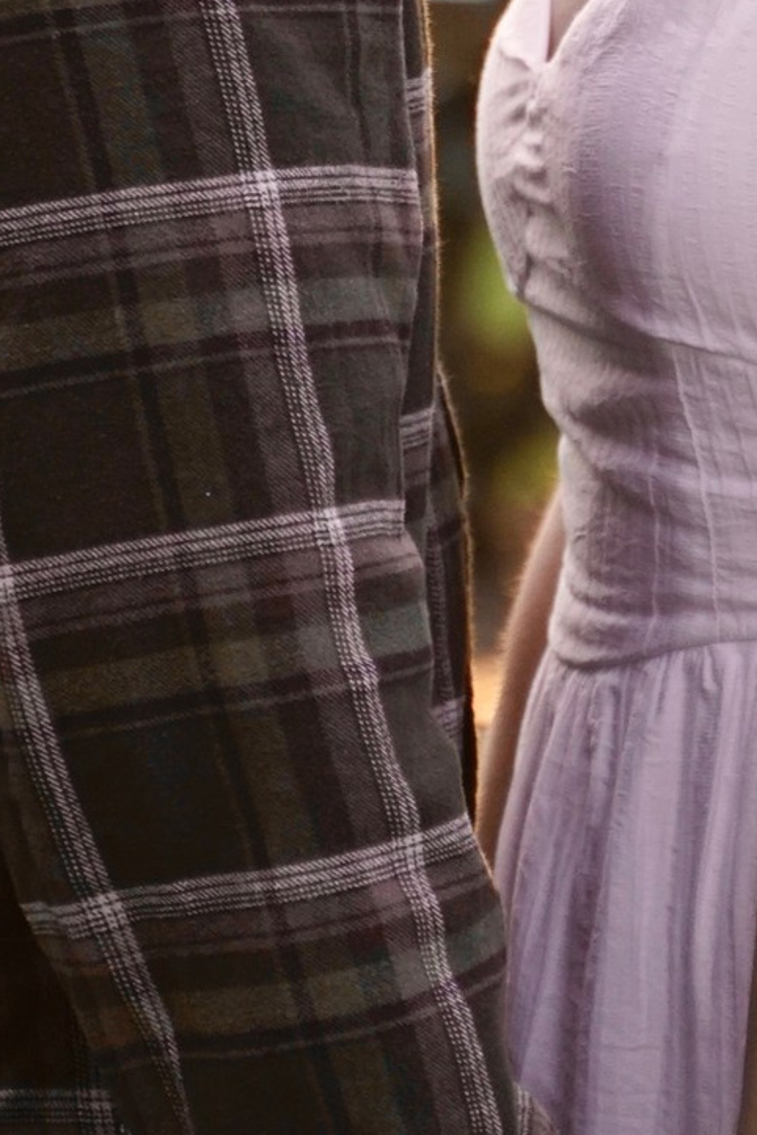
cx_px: 510
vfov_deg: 6.3
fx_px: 10219
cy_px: 124
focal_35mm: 324
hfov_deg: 4.2
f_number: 2.8
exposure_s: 1/250
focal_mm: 61
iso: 400
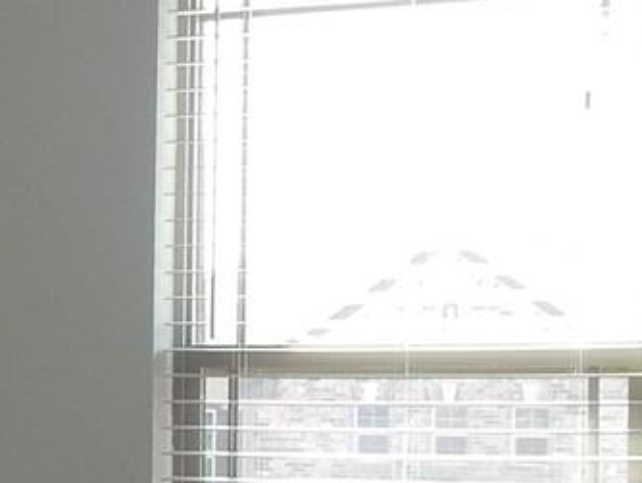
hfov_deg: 13.7
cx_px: -85
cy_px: 489
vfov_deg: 10.4
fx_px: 2617
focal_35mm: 141
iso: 125
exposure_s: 1/100
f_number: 3
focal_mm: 4
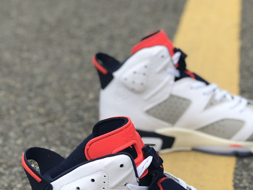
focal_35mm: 101
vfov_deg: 14.5
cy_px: 174
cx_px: 159
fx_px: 738
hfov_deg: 19.4
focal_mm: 6
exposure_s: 1/475
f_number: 2.4
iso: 16
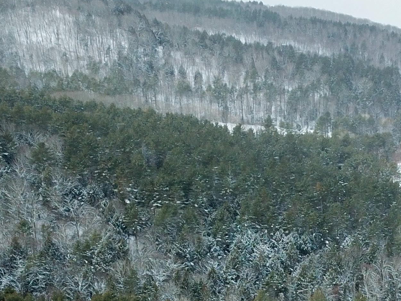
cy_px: 453
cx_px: 405
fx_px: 962
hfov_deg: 22.6
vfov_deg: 16.2
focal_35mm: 83
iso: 100
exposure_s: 1/460
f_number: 2.2
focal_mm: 4.73
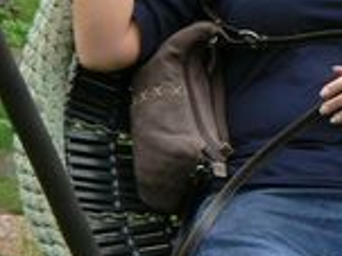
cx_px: 414
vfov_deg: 4.4
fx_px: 3317
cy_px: 45
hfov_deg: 5.9
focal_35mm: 336
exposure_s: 1/160
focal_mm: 21.2
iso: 80
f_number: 5.6
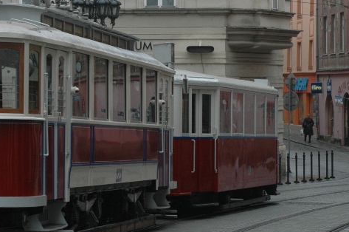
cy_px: 57
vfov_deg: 8.8
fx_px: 1510
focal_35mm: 156
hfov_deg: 13.1
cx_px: 37
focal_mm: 48
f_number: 5
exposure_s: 1/160
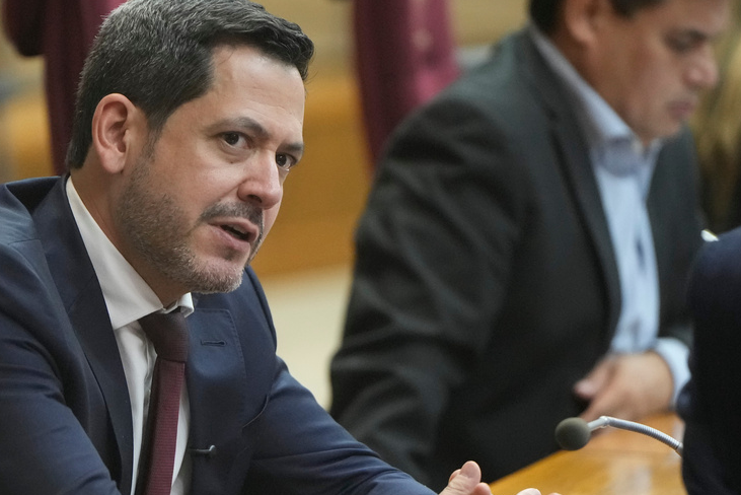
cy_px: 303
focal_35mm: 420
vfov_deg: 3.3
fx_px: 8648
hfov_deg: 4.9
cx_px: 252
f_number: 2.8
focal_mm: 200
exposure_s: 1/250
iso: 4000
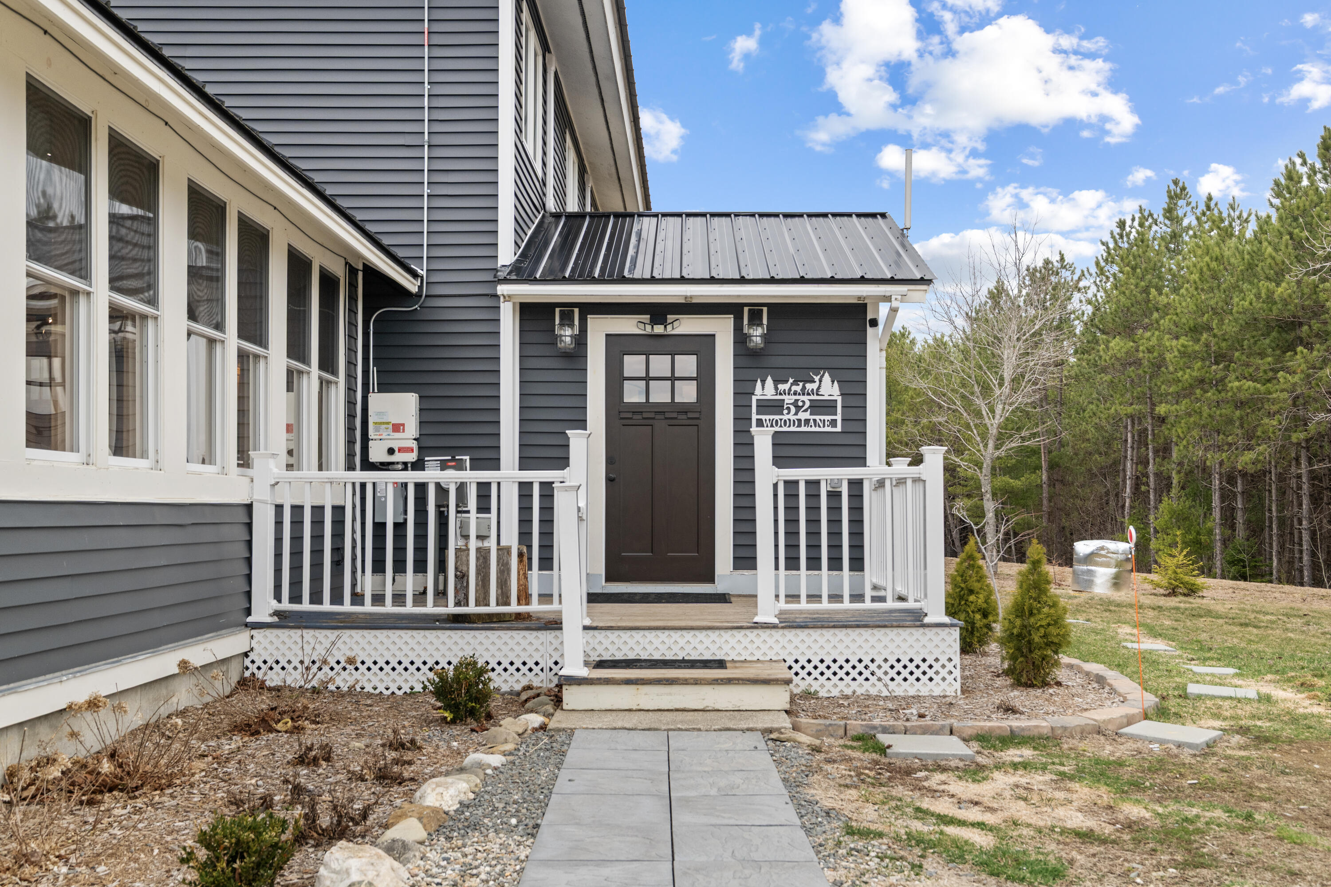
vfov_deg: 37.9
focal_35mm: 35
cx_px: 666
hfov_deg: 54.4
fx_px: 1294
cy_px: 444
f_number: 8
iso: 640
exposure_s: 1/25
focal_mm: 35
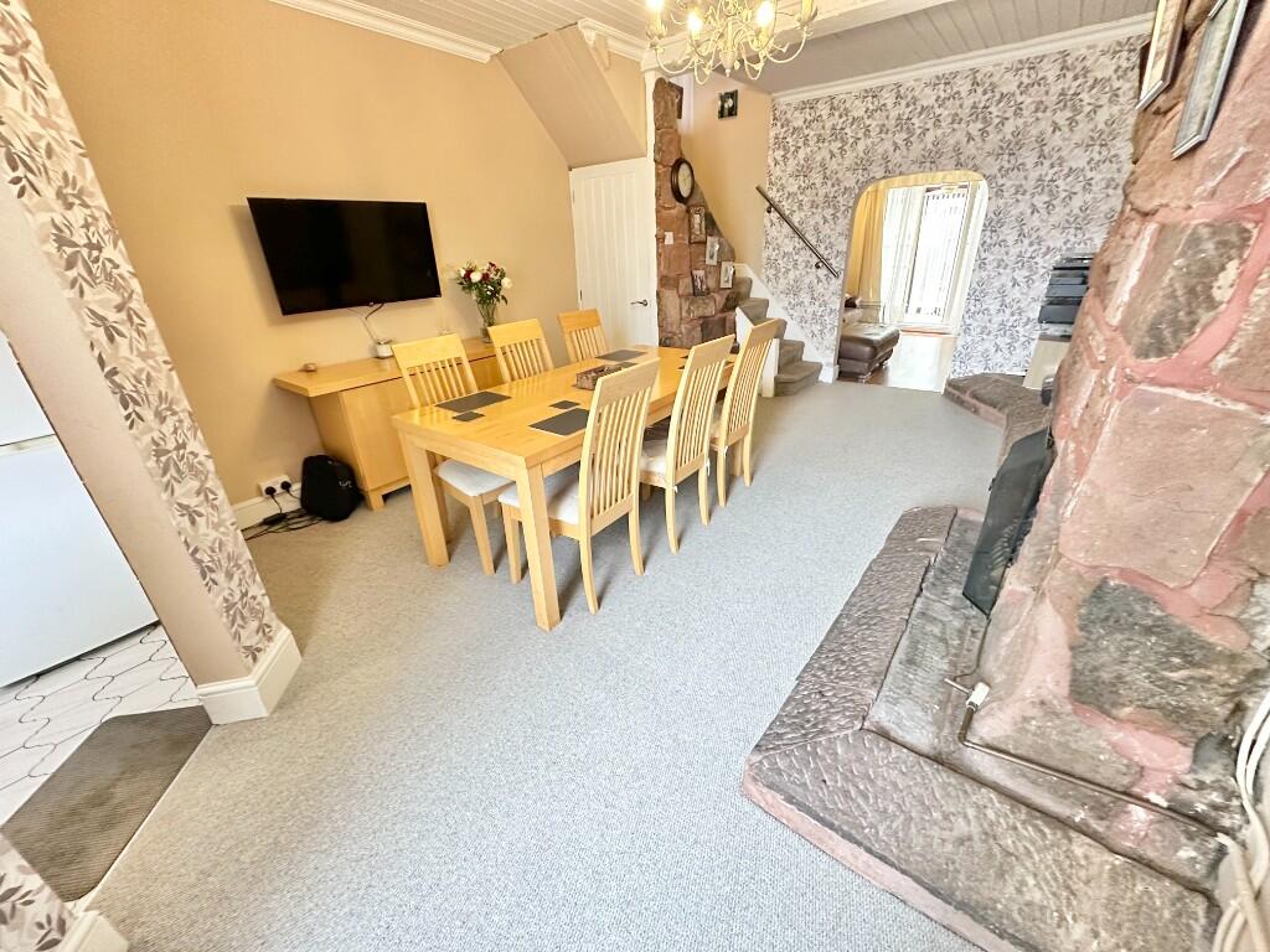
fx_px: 514
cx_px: 635
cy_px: 476
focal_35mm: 14
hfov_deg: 102.1
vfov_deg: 85.7
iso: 640
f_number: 2.2
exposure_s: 1/50
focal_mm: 2.22
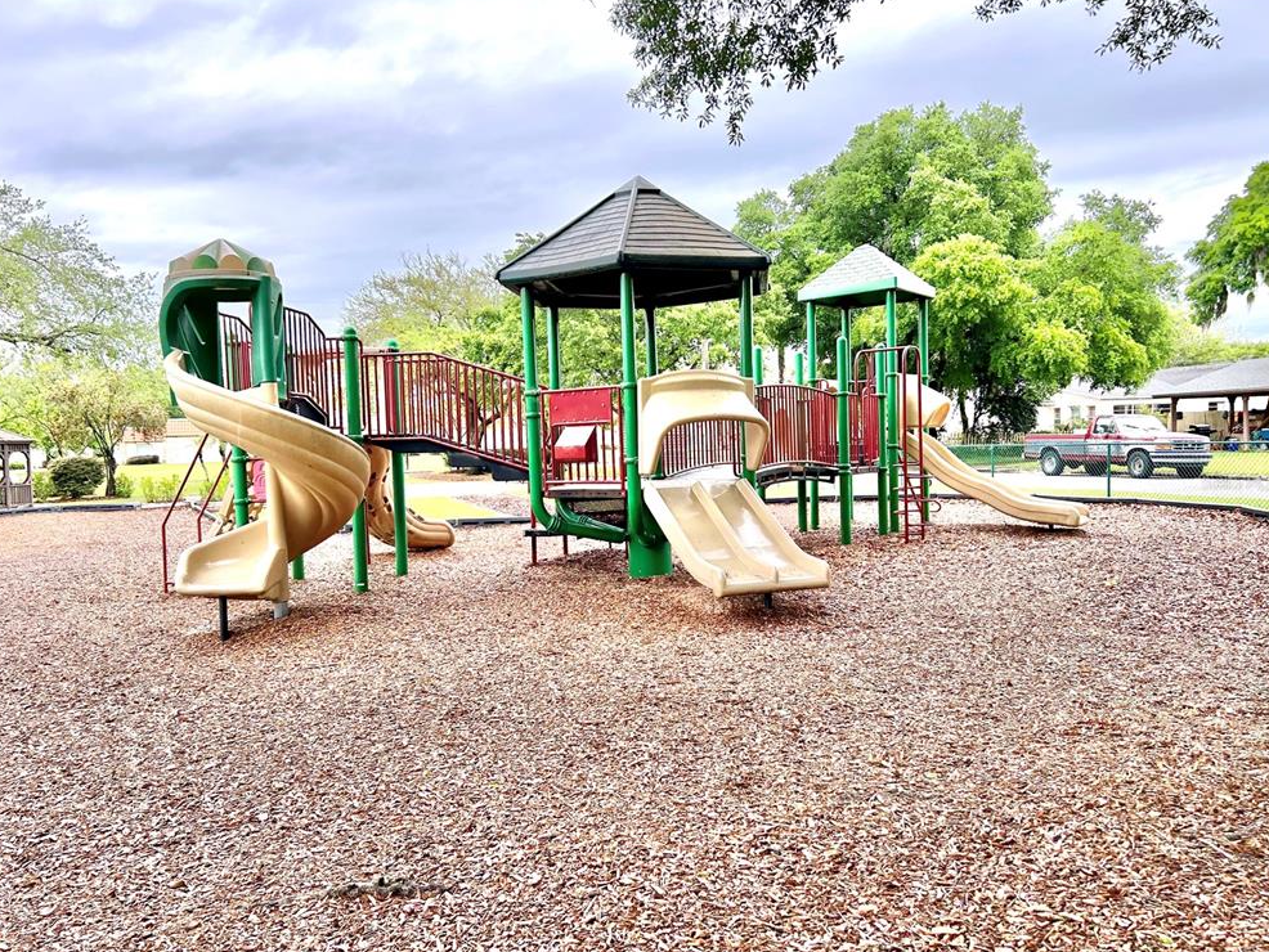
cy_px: 482
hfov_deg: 65.3
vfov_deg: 51.4
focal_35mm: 27
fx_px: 990
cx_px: 620
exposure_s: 1/526
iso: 50
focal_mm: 5.7
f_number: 1.5
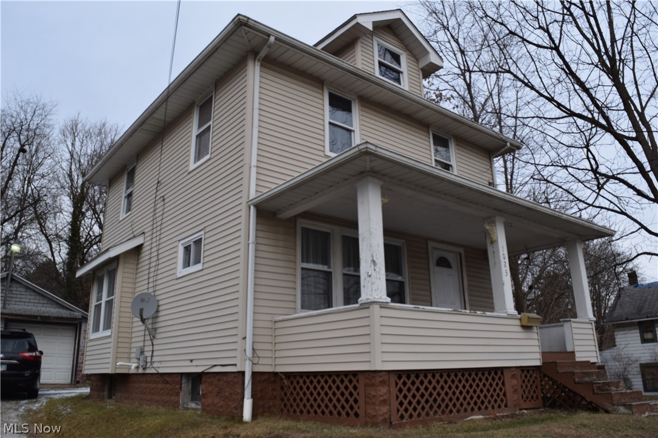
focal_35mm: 27
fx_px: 493
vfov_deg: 47.9
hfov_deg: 67.4
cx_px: 329
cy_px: 219
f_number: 8
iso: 400
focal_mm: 18
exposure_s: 1/250
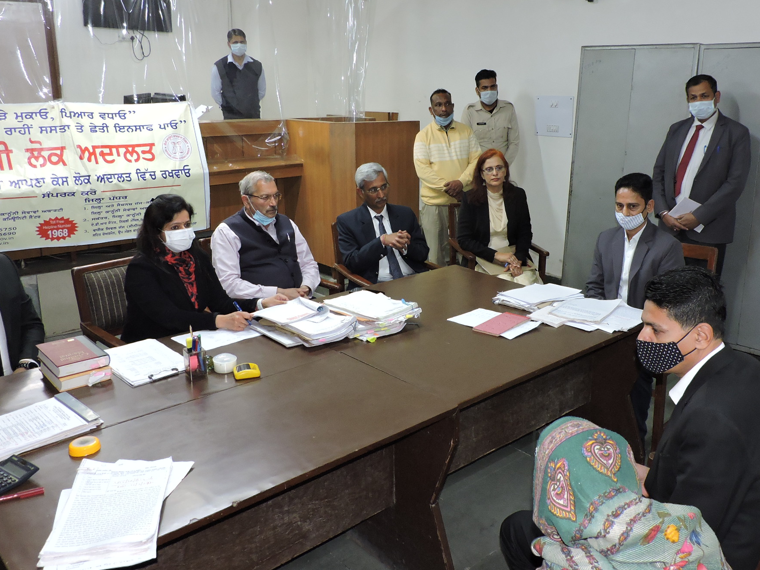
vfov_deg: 45.3
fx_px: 681
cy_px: 248
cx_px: 427
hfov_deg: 58.2
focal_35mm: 31
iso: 360
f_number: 3
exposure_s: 1/40
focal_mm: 4.3
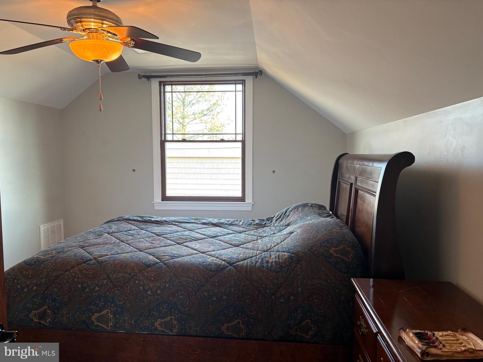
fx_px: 363
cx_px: 242
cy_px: 181
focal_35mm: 26
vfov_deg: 53.1
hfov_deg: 67.3
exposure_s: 1/60
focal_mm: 5.96
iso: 125
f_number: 1.6
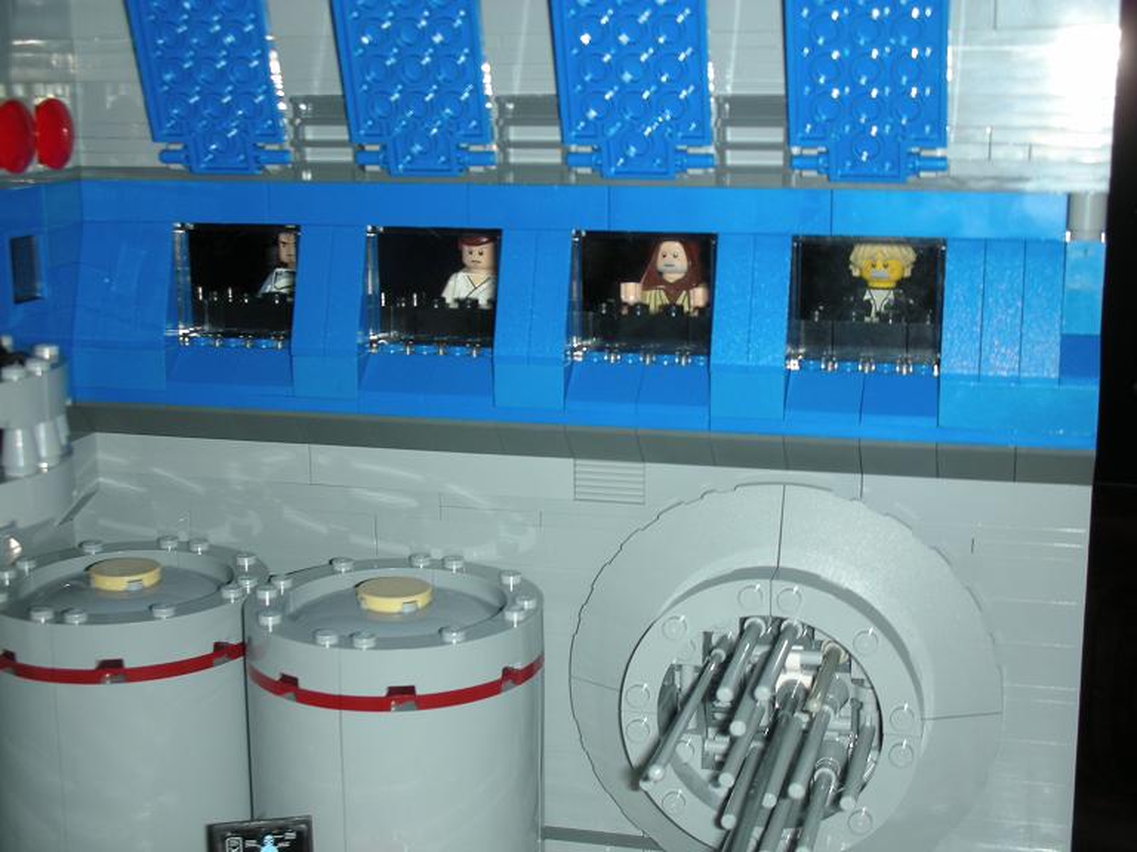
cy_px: 426
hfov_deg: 36.2
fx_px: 1741
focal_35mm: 53
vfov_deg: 27.5
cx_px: 568
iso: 50
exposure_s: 1/60
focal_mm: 8.8
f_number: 3.5
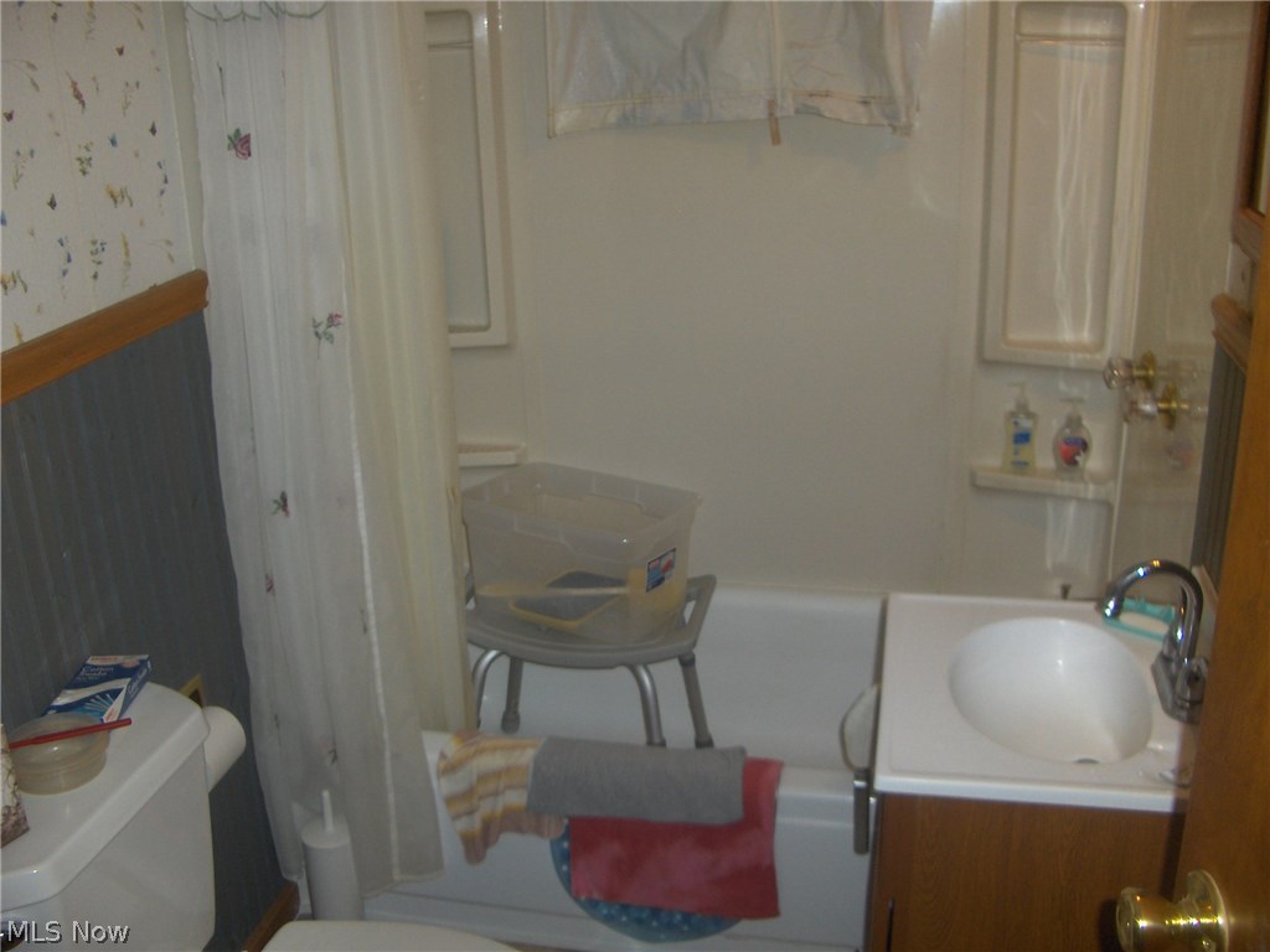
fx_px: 1284
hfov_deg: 52.6
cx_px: 635
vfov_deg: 40.7
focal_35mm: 35
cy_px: 476
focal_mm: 5.8
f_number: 2.6
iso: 100
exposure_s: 1/60
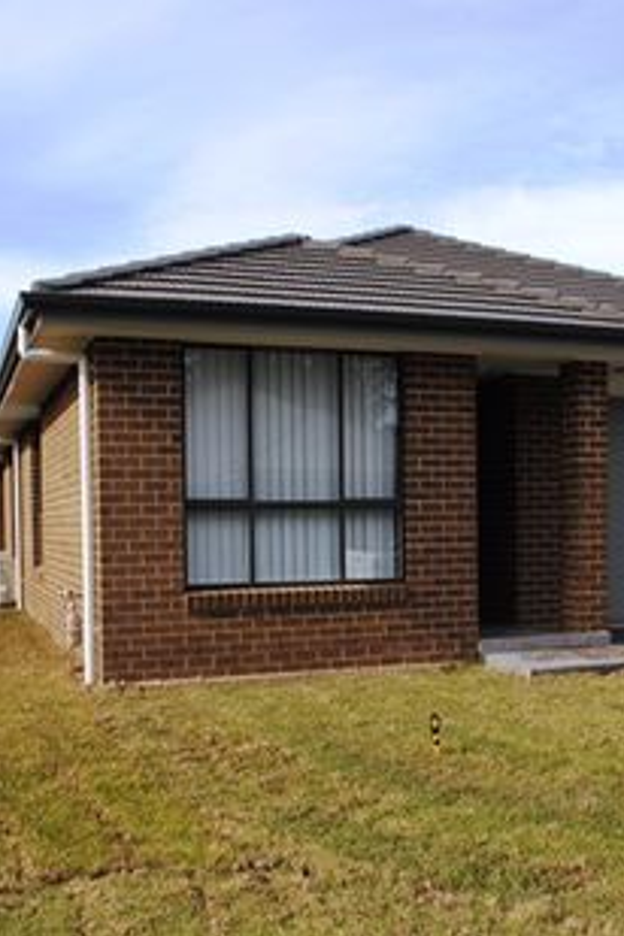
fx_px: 1066
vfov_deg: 47.4
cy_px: 471
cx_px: 418
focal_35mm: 41
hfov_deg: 32.4
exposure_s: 1/200
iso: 100
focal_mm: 18
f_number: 8
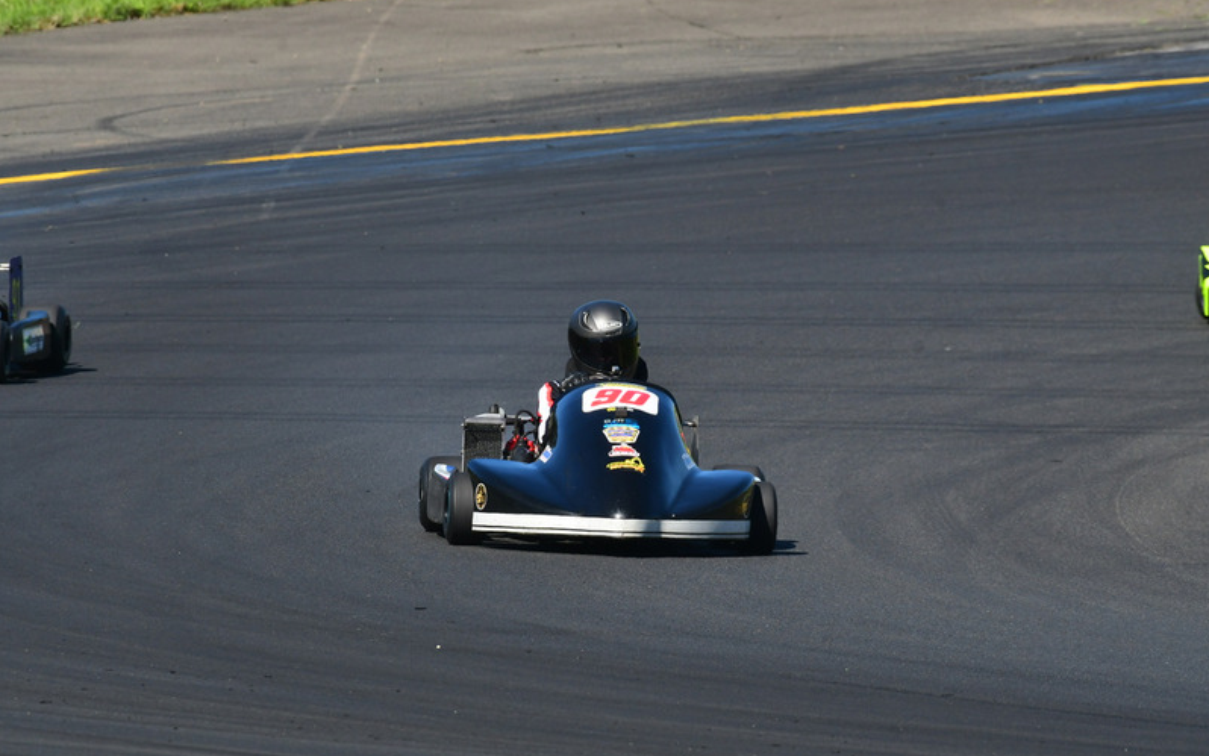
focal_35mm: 690
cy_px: 370
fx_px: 22738
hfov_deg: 3.0
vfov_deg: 1.9
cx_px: 604
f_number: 11
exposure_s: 1/640
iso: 500
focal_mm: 450
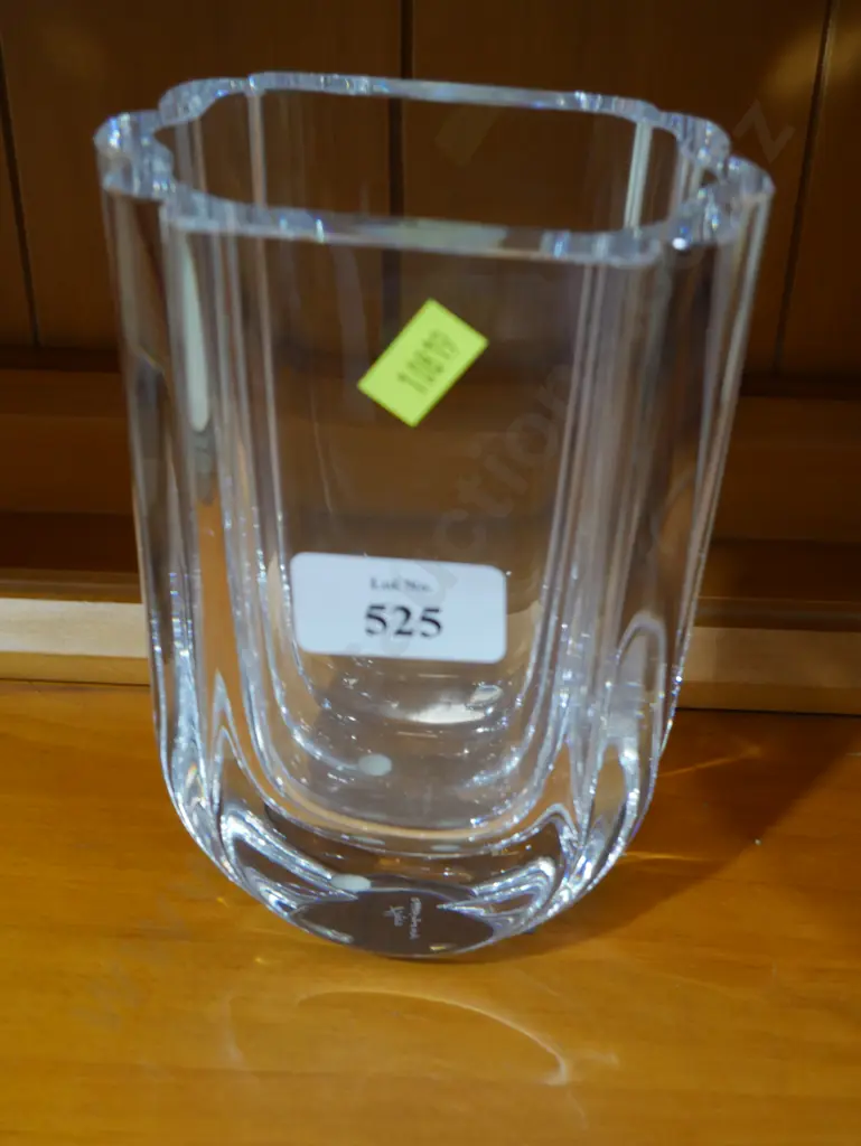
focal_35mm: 50
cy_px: 573
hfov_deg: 29.1
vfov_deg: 38.2
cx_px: 430
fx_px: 1657
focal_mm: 25
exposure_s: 1/60
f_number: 5.3
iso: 1000
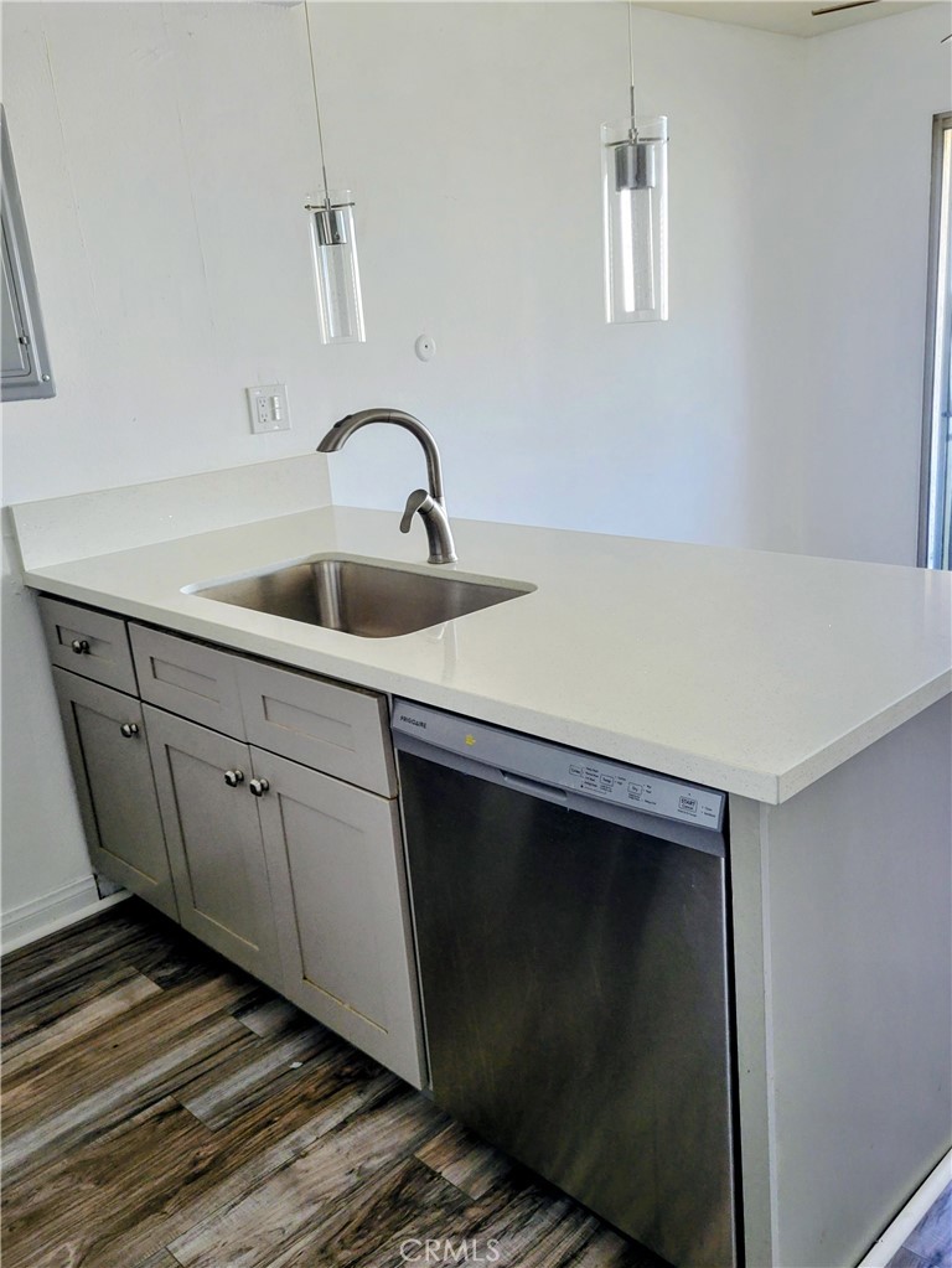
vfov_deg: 67.3
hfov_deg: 53.1
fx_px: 953
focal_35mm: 26
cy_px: 634
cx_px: 476
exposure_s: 1/120
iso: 250
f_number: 1.8
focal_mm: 5.4
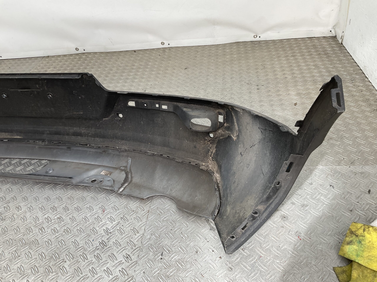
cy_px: 141
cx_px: 188
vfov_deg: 48.2
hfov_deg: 61.7
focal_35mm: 29
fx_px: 316
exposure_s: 1/120
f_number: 1.8
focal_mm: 3
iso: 20
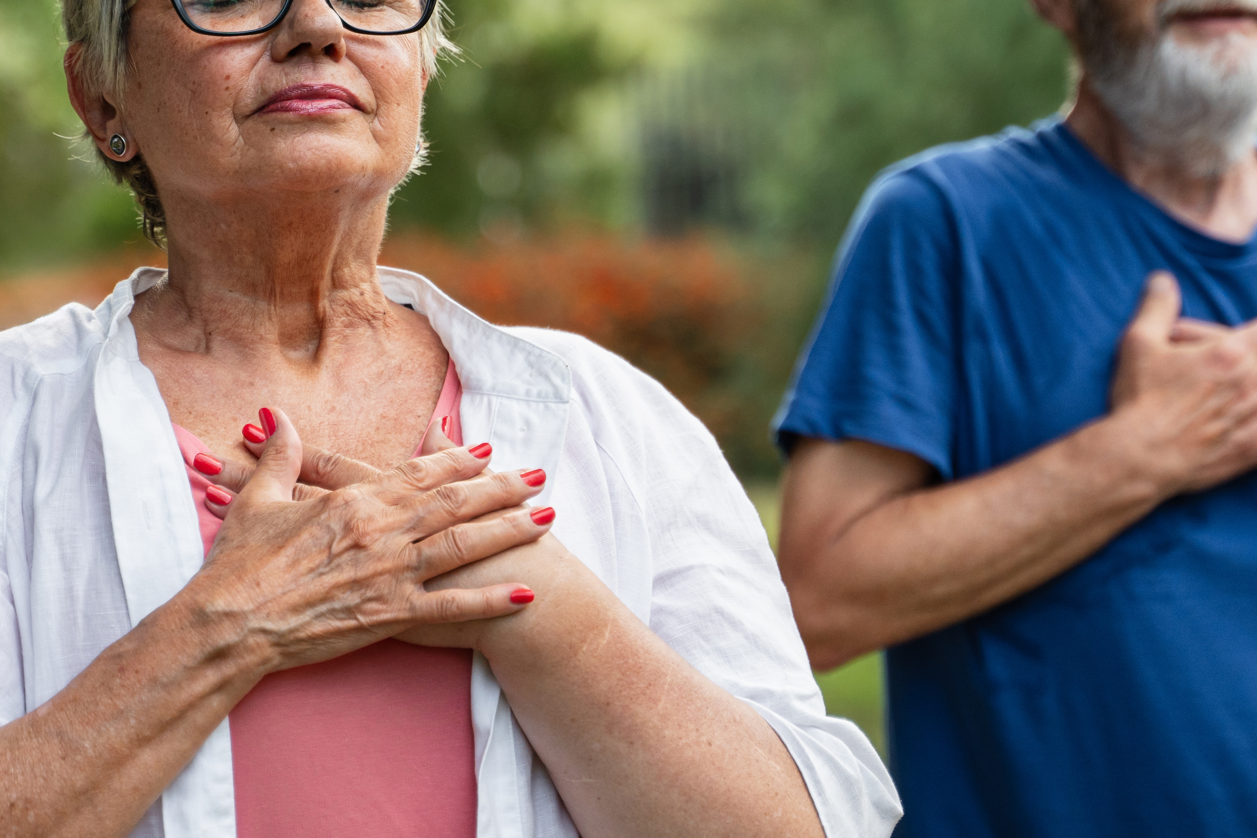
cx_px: 620
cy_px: 360
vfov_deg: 10.5
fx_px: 4539
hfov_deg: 15.8
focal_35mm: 130
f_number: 2.8
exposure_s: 1/800
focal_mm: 65
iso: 500
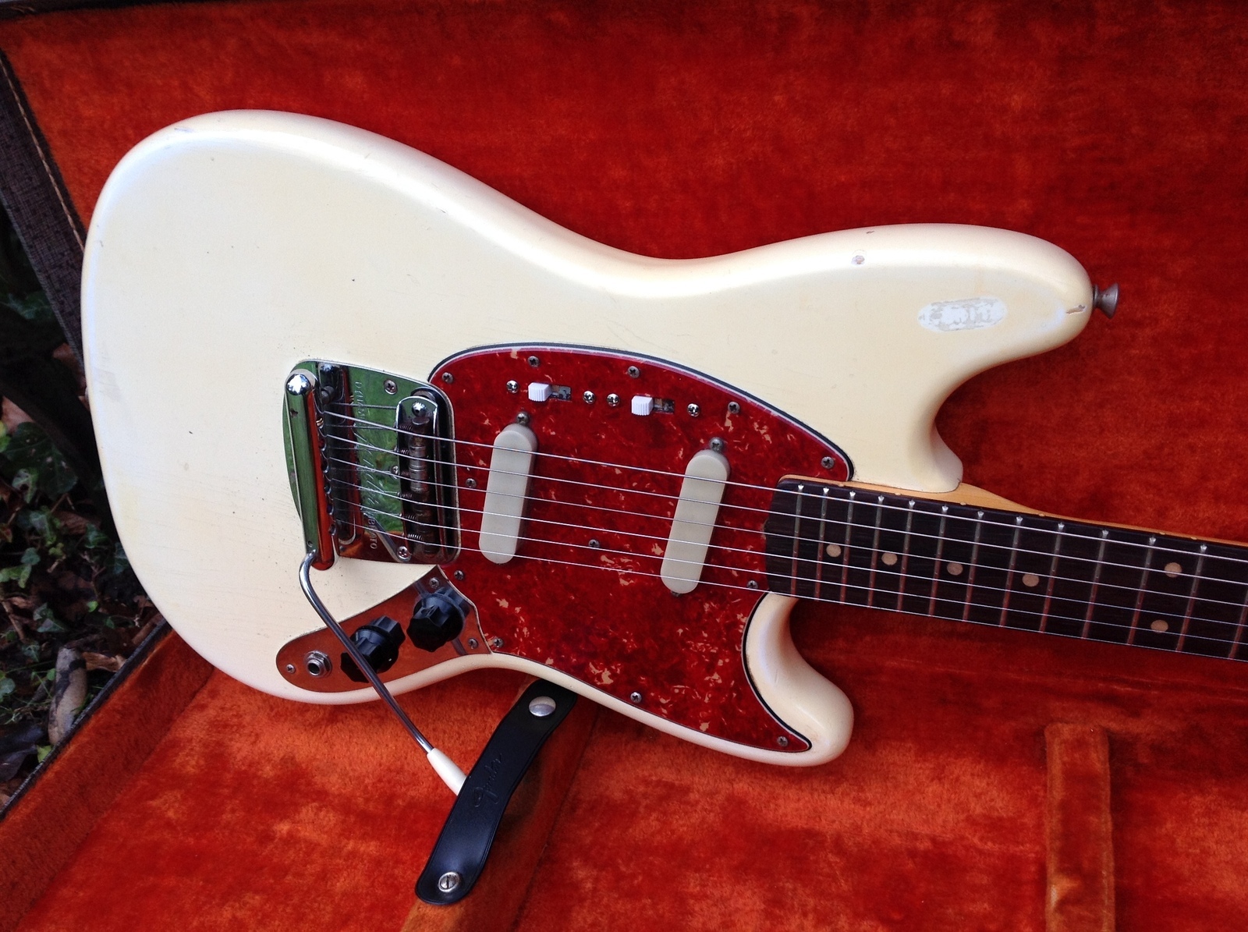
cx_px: 624
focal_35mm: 35
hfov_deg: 52.7
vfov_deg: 40.6
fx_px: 1260
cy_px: 466
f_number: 2.4
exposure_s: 1/210
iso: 50
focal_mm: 4.28
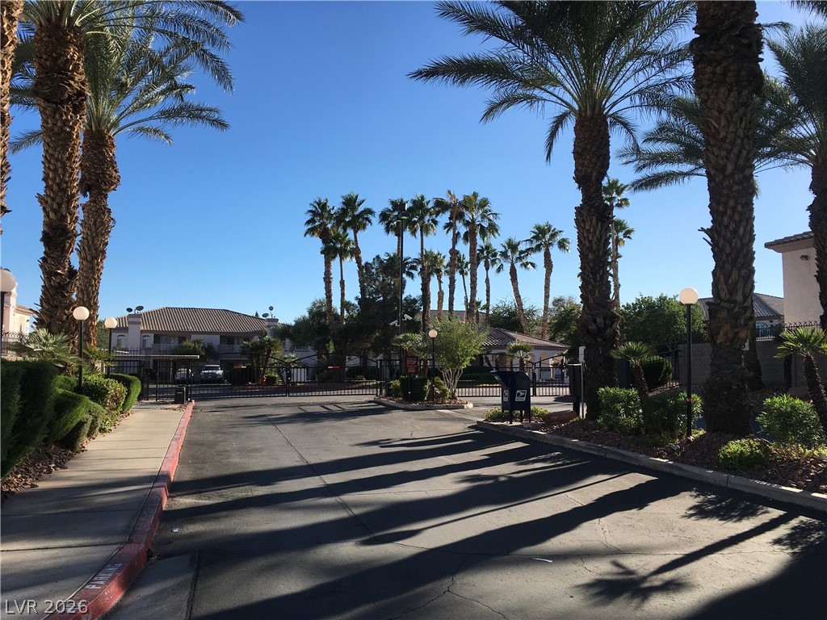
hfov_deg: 61.7
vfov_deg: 48.2
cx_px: 414
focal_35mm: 29
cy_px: 310
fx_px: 693
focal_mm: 4.15
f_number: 2.2
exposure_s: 1/1479
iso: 25
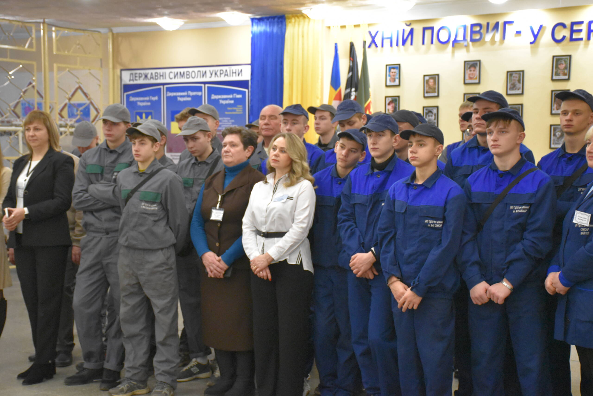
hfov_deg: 29.9
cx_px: 296
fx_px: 1112
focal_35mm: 68
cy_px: 198
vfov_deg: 20.2
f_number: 4.5
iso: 4500
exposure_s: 1/60
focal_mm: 45
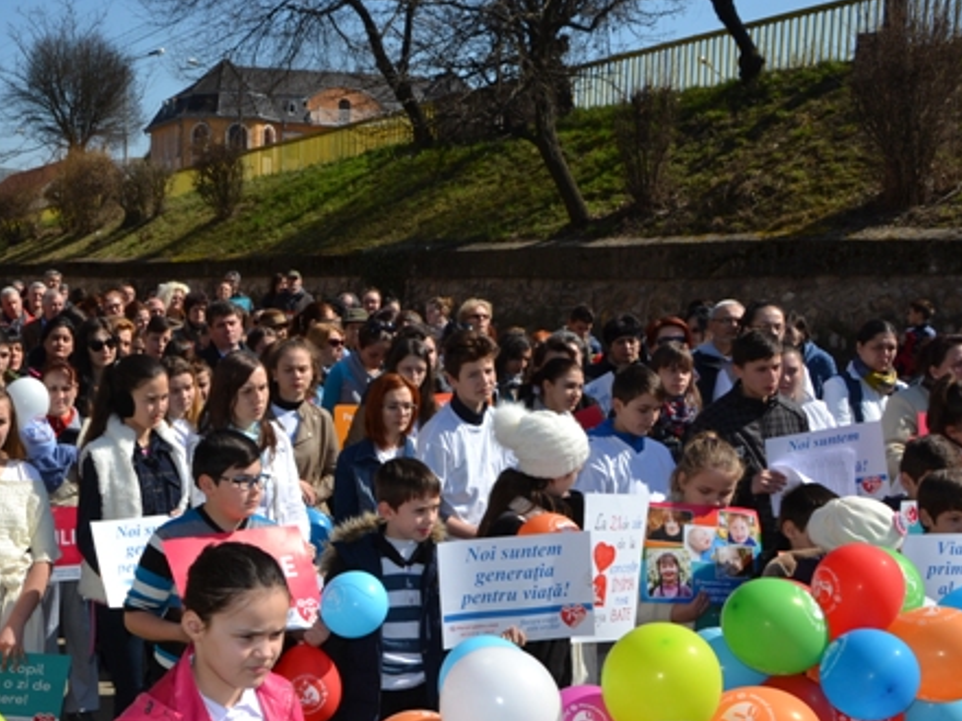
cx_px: 138
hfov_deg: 34.7
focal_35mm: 53
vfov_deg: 27.5
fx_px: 1468
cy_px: 476
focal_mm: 21
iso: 100
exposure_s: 1/200
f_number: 11
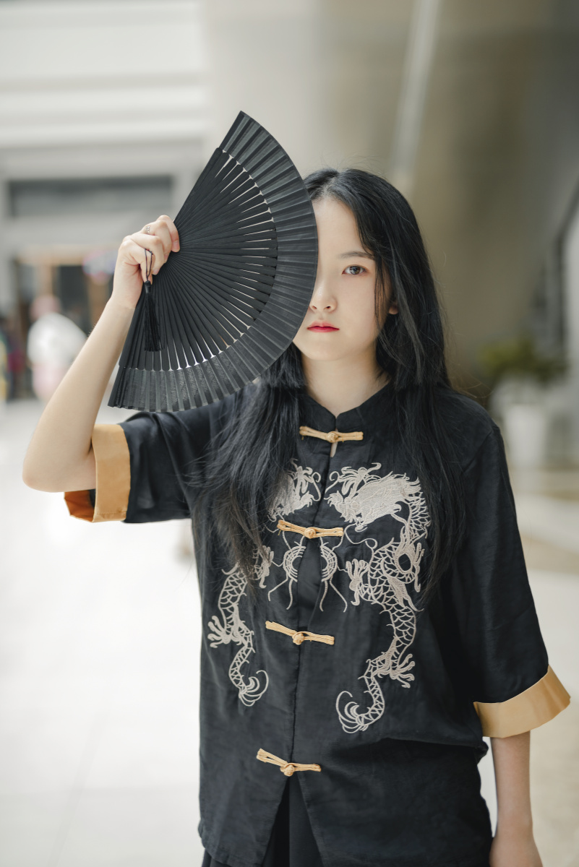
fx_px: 1205
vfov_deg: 39.6
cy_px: 434
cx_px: 290
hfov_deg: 27.0
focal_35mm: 50
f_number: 1.6
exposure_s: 1/60
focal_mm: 50
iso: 100
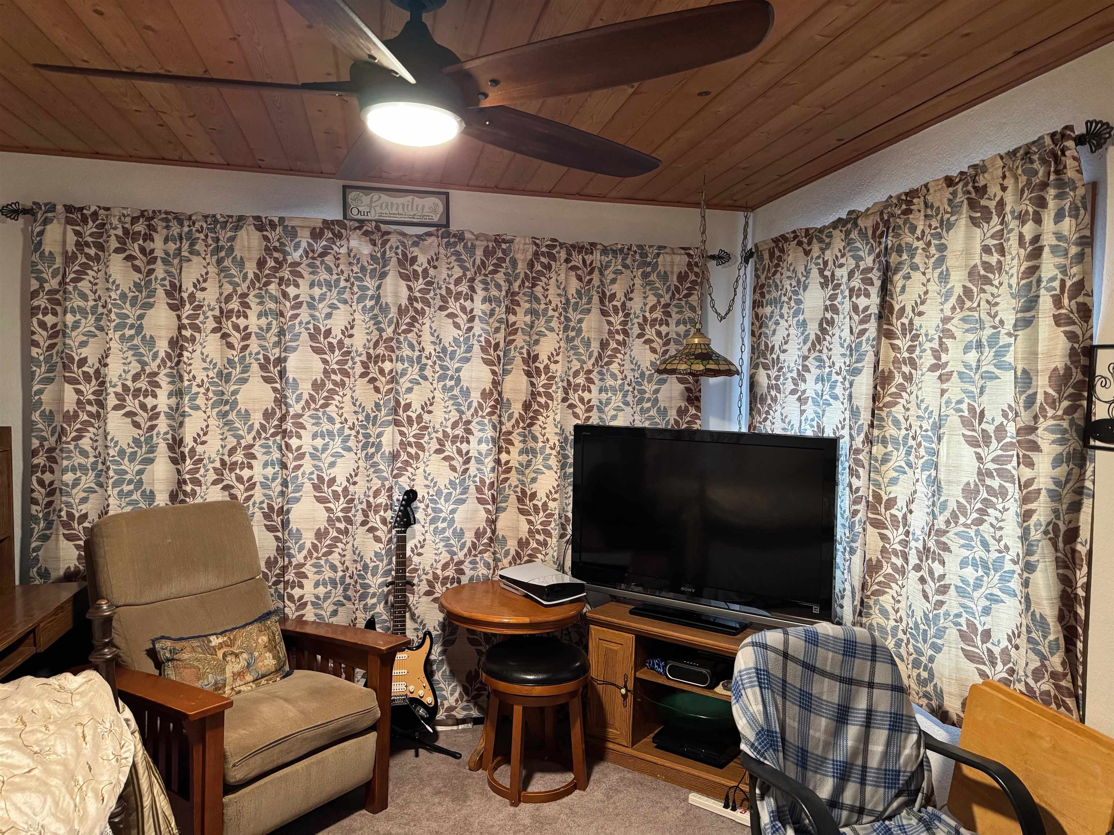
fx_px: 772
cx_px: 557
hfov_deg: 71.6
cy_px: 418
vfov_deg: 56.8
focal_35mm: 24
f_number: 1.78
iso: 640
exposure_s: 1/40
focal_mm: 6.76
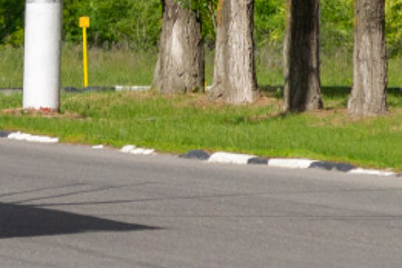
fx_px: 8095
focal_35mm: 725
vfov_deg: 1.9
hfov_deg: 2.8
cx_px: -297
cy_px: -266
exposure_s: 1/2500
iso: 400
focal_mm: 100
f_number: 6.3
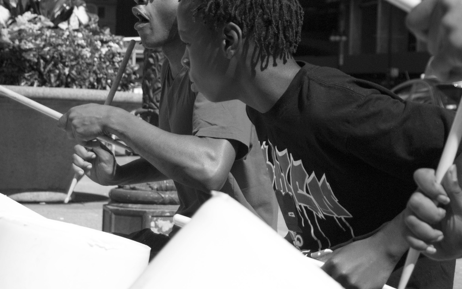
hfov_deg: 20.6
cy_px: 68
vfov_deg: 13.0
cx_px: 342
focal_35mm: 100
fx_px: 1259
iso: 800
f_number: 5.3
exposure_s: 1/2500
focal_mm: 42
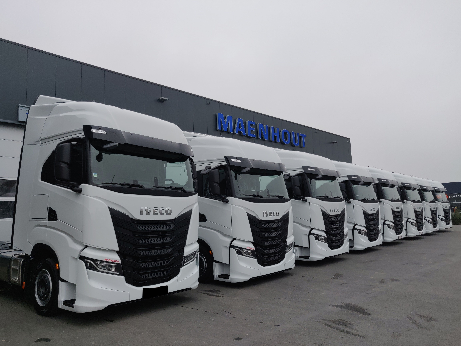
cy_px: 173
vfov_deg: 54.9
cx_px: 230
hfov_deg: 69.4
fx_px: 333
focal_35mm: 25
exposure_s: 1/286
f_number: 1.7
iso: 100
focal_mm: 4.25
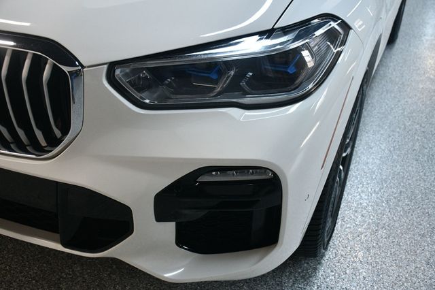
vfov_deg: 33.4
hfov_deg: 48.5
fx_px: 483
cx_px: 218
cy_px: 145
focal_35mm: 40
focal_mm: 27
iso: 1400
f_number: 4
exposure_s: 1/125
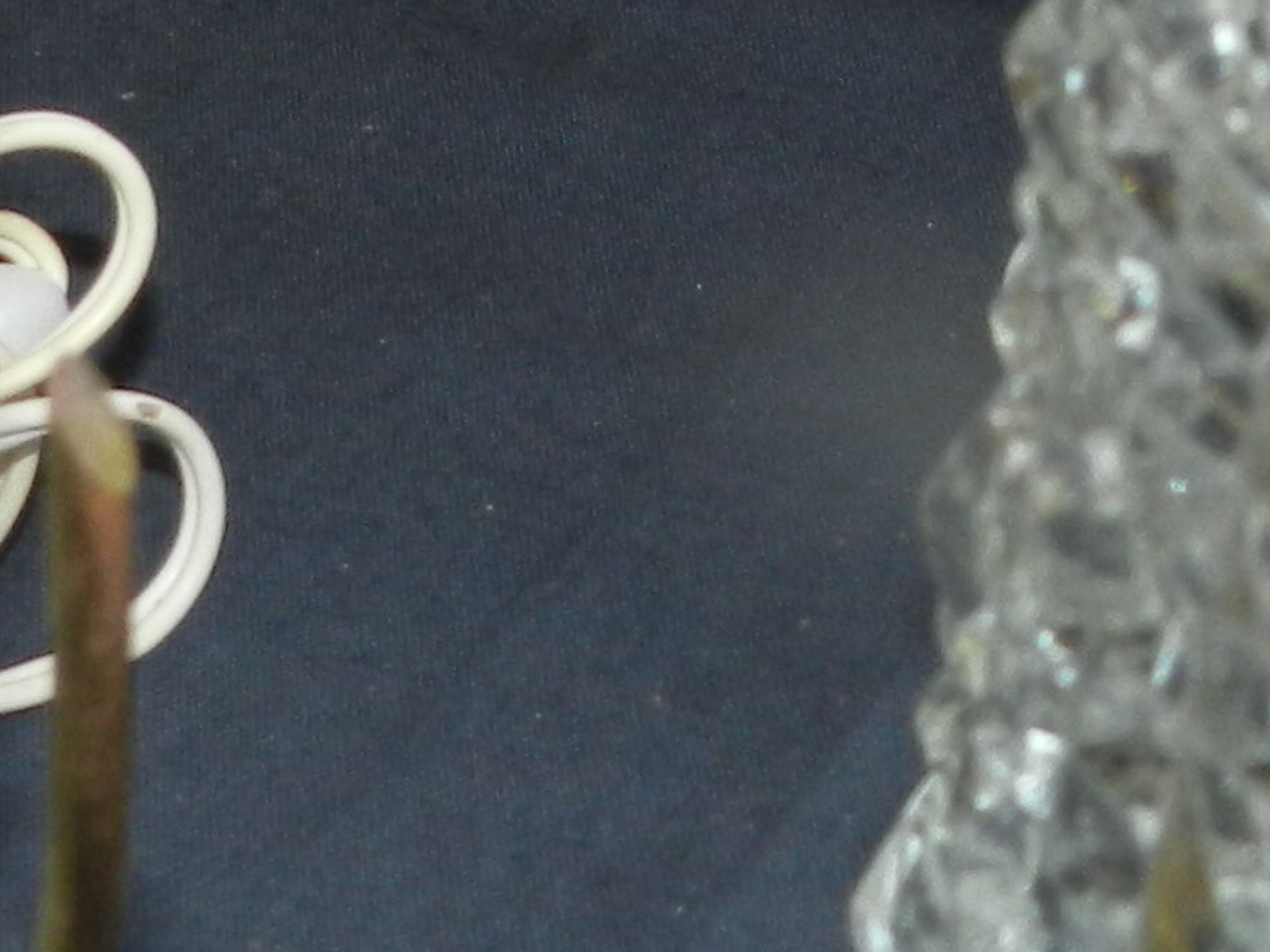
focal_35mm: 102
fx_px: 3741
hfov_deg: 19.1
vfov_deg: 13.9
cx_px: 311
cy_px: -331
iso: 200
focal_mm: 4
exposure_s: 1/30
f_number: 3.4
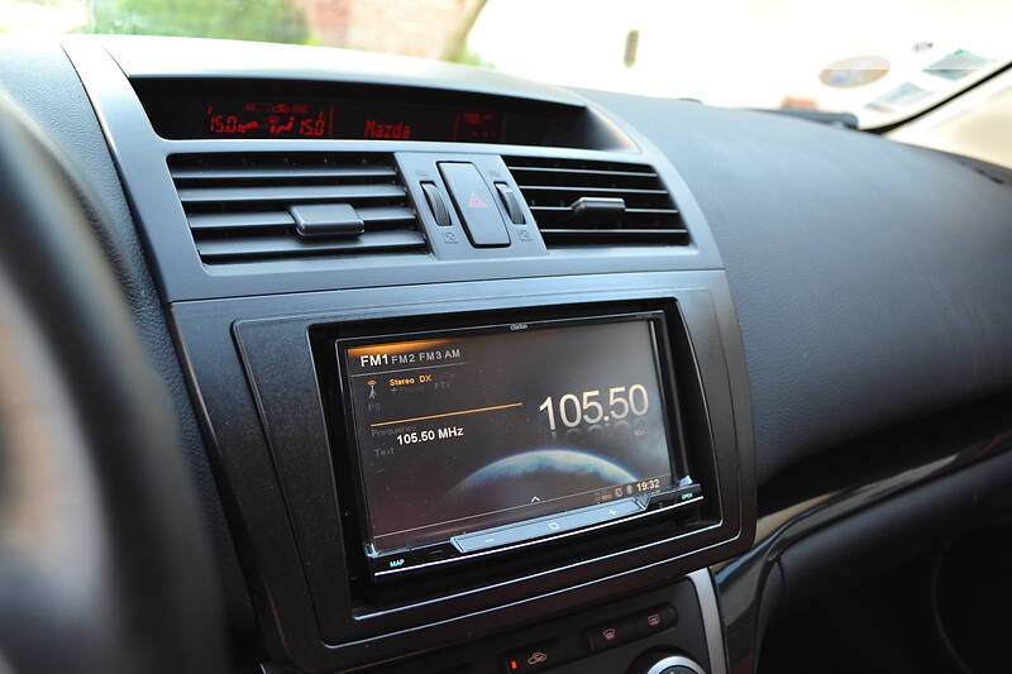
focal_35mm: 30
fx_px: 843
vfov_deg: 43.6
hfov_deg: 61.9
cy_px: 337
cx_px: 506
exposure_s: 1/60
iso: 400
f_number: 3.8
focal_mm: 20
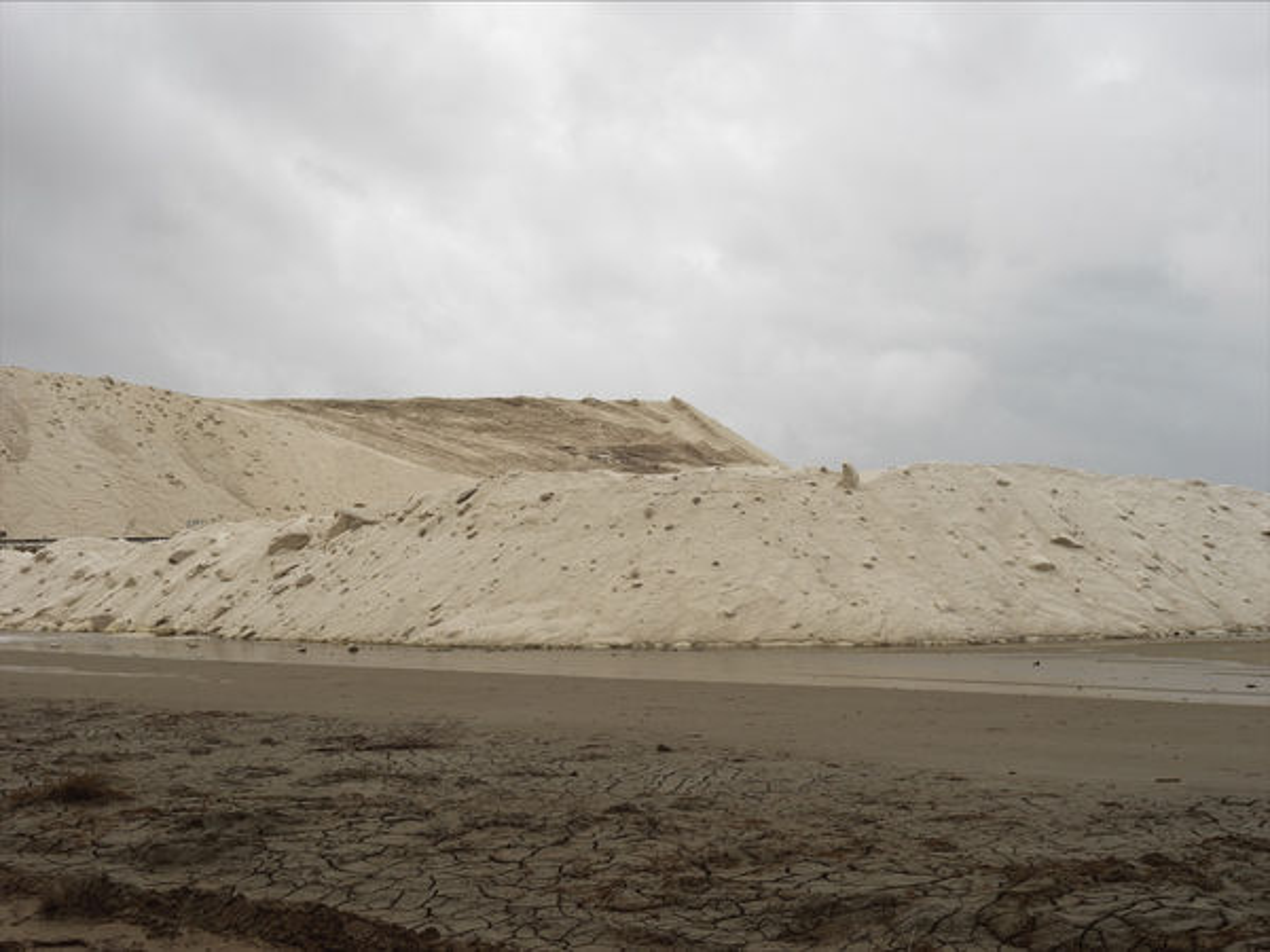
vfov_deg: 28.6
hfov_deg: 37.5
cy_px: 476
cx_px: 635
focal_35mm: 51
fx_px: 1871
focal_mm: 80
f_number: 9.5
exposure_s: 1/1000
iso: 64
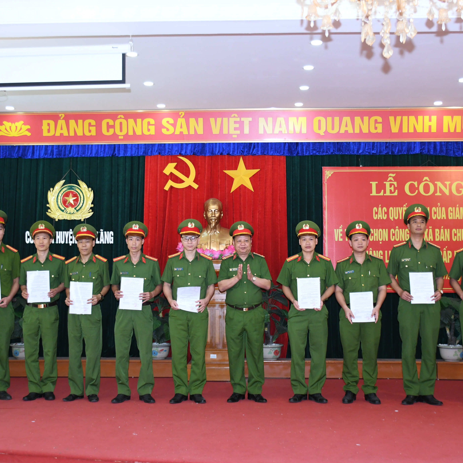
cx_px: 245
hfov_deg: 34.0
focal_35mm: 50
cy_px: 230
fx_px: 757
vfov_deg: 34.0
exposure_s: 1/200
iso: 1600
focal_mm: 26
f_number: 3.8
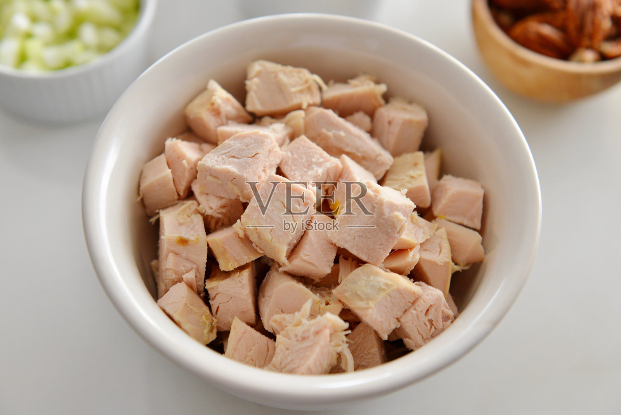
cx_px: 310
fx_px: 863
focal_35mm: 50
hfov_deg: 39.6
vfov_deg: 27.0
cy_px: 208
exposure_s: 1/60
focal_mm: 50
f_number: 4
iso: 1250
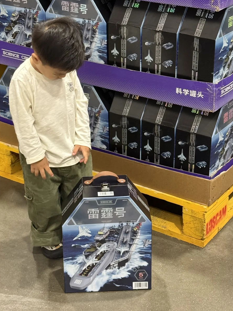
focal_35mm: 58
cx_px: 108
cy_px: 128
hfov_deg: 25.2
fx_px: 521
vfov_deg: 33.2
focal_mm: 6.76
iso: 200
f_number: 1.78
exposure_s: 1/100
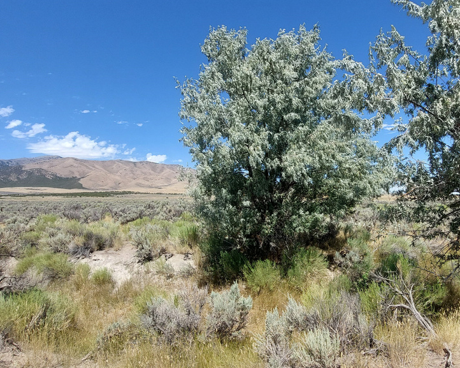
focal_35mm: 18
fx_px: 245
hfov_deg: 84.1
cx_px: 298
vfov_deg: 71.8
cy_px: 126
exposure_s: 1/1566
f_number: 2.2
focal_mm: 1.74
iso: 50
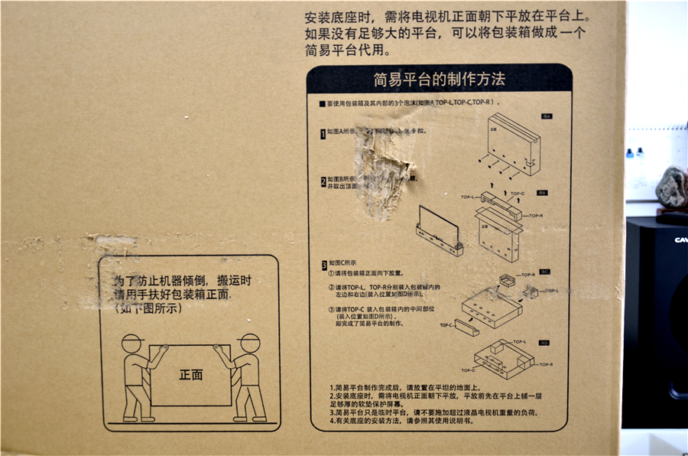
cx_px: 344
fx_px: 915
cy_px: 228
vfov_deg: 27.9
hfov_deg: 41.2
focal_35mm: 48
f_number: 4.2
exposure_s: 1/5
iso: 140
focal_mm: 32
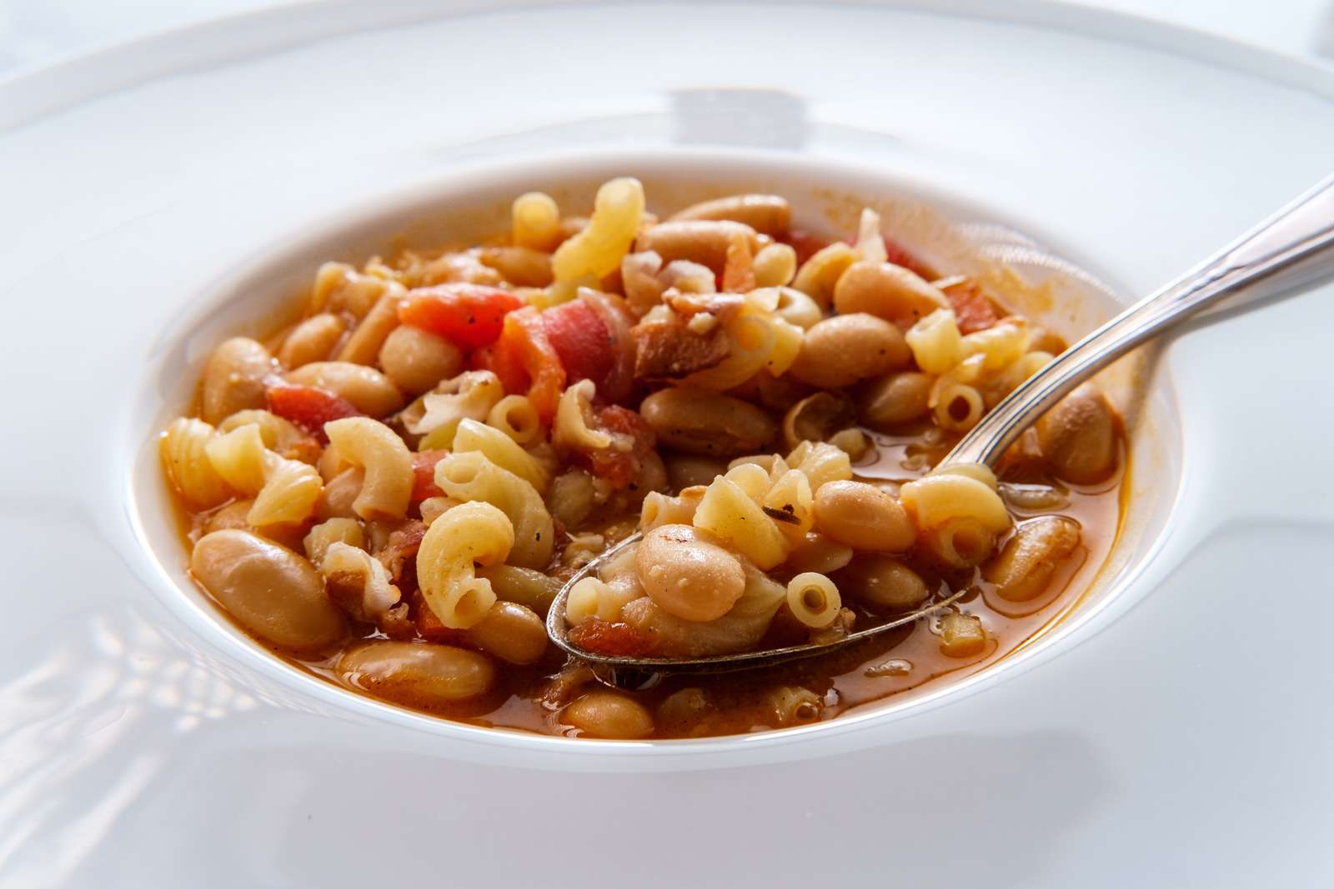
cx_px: 667
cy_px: 444
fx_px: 1964
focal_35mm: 53
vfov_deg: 25.5
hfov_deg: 37.5
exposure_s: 1/125
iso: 200
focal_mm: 35
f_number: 10
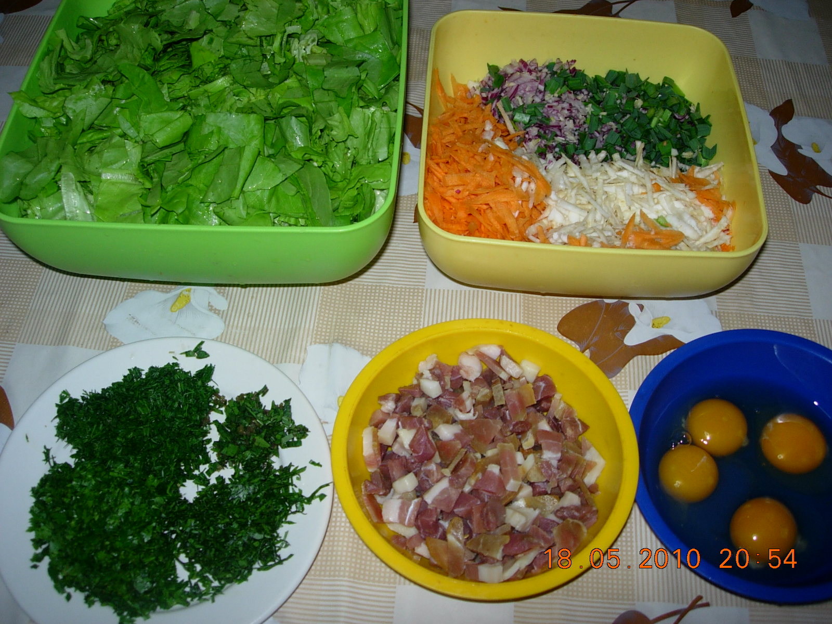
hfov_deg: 49.0
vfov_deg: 37.7
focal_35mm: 38
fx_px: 913
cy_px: 312
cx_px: 416
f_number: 2.8
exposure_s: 1/64
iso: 79
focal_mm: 7.8
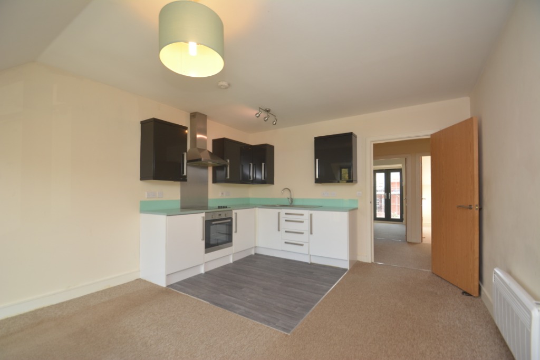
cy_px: 180
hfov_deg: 100.4
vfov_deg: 77.4
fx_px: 225
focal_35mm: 15
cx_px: 270
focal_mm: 10
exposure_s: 1/60
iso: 220
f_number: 4
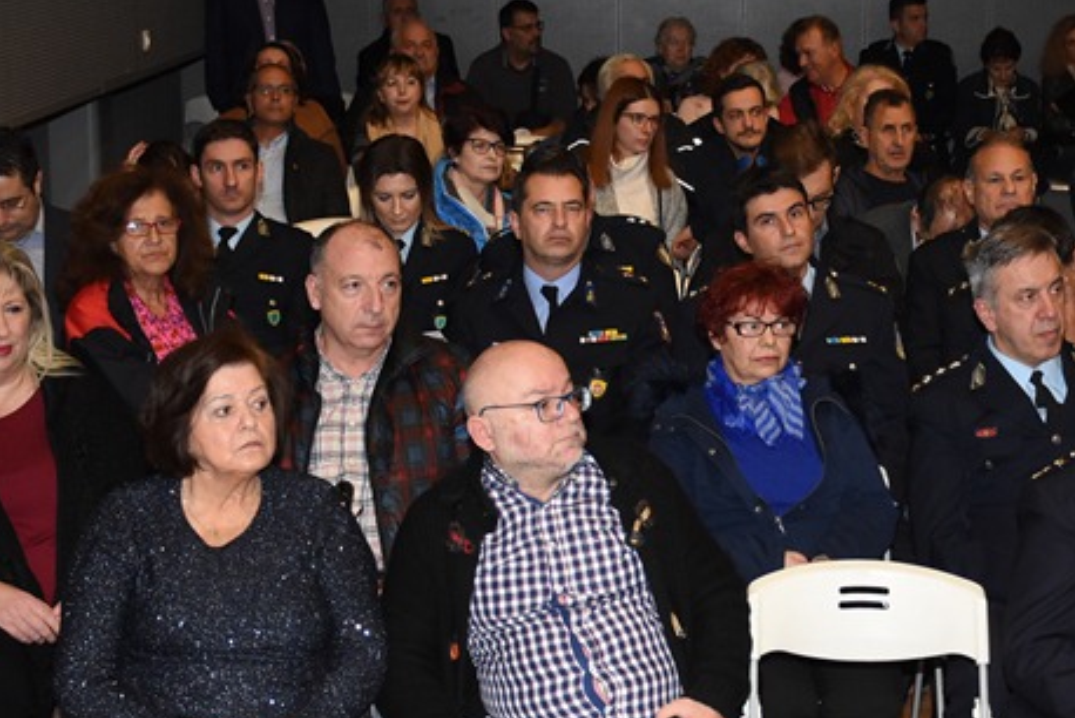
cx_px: 648
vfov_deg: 15.9
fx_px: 2564
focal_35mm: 86
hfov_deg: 23.6
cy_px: 390
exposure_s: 1/100
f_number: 4.5
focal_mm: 35
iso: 1250
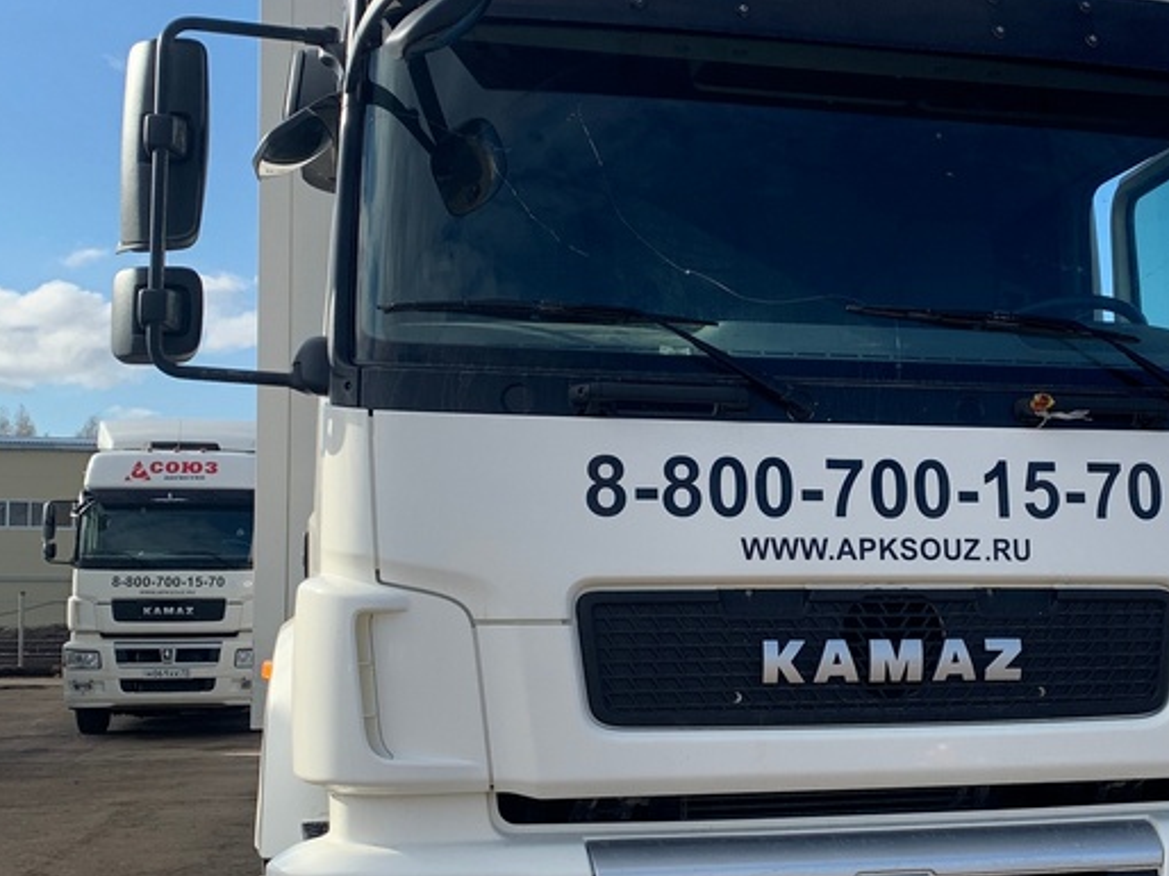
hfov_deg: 36.8
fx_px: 1721
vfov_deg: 28.4
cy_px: 548
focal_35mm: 51
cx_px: 844
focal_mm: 4.25
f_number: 1.8
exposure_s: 1/1447
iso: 25
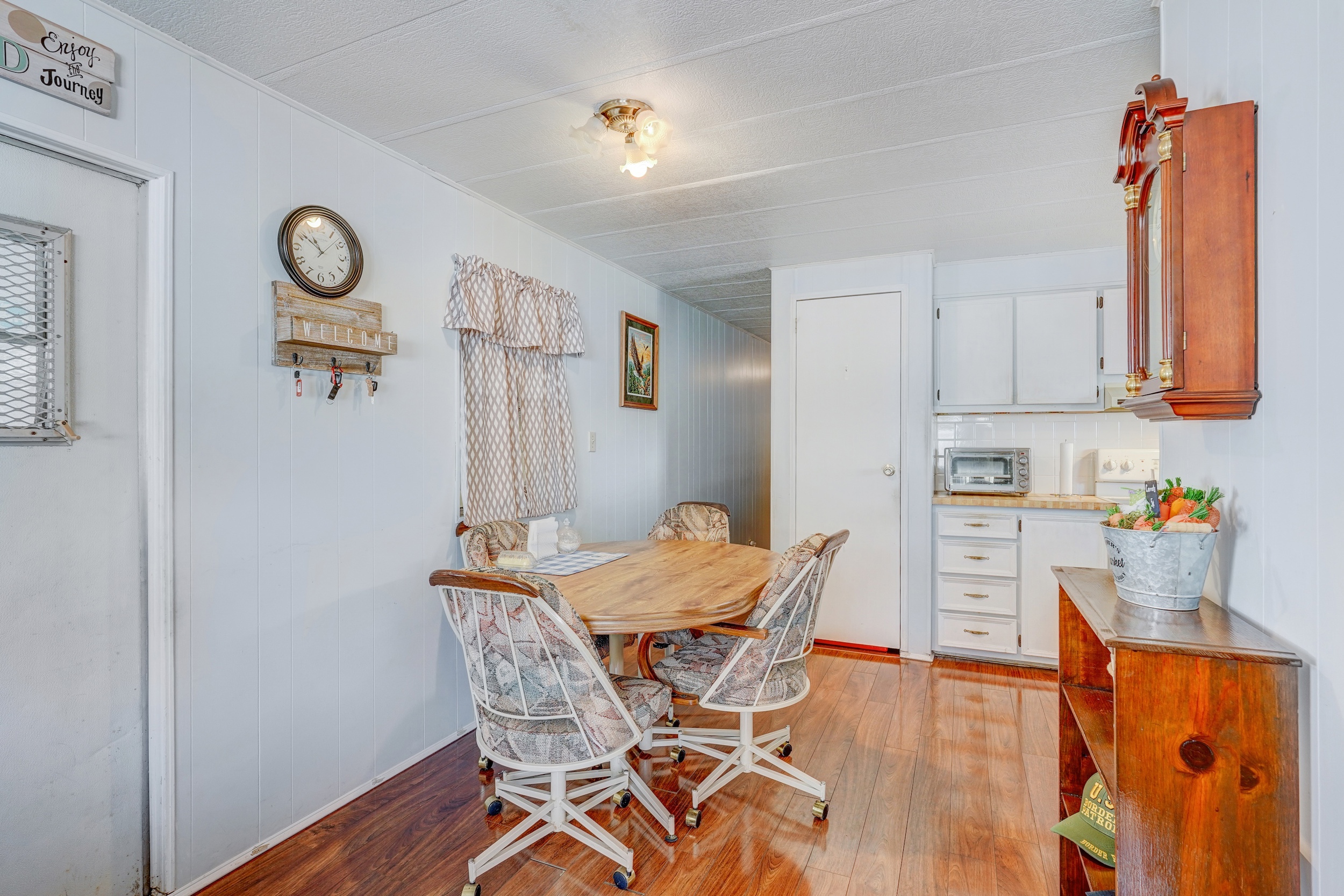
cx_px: 672
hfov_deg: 93.3
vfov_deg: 70.4
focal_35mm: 17
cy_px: 448
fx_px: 635
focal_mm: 17
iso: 400
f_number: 8
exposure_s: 1/13
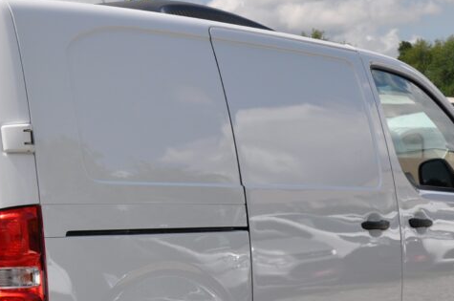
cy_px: 259
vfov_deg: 13.9
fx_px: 1221
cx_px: 94
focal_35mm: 97
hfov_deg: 20.8
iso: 500
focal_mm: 30
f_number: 10
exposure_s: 1/400
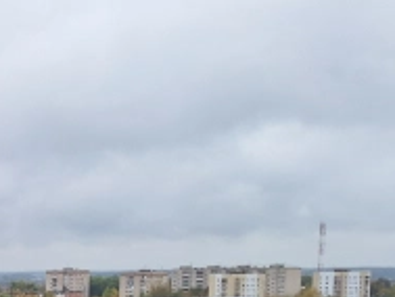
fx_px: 868
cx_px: -171
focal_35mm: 76
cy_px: 364
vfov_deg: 18.3
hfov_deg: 22.0
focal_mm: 5.54
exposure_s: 1/729
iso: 40
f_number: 1.8
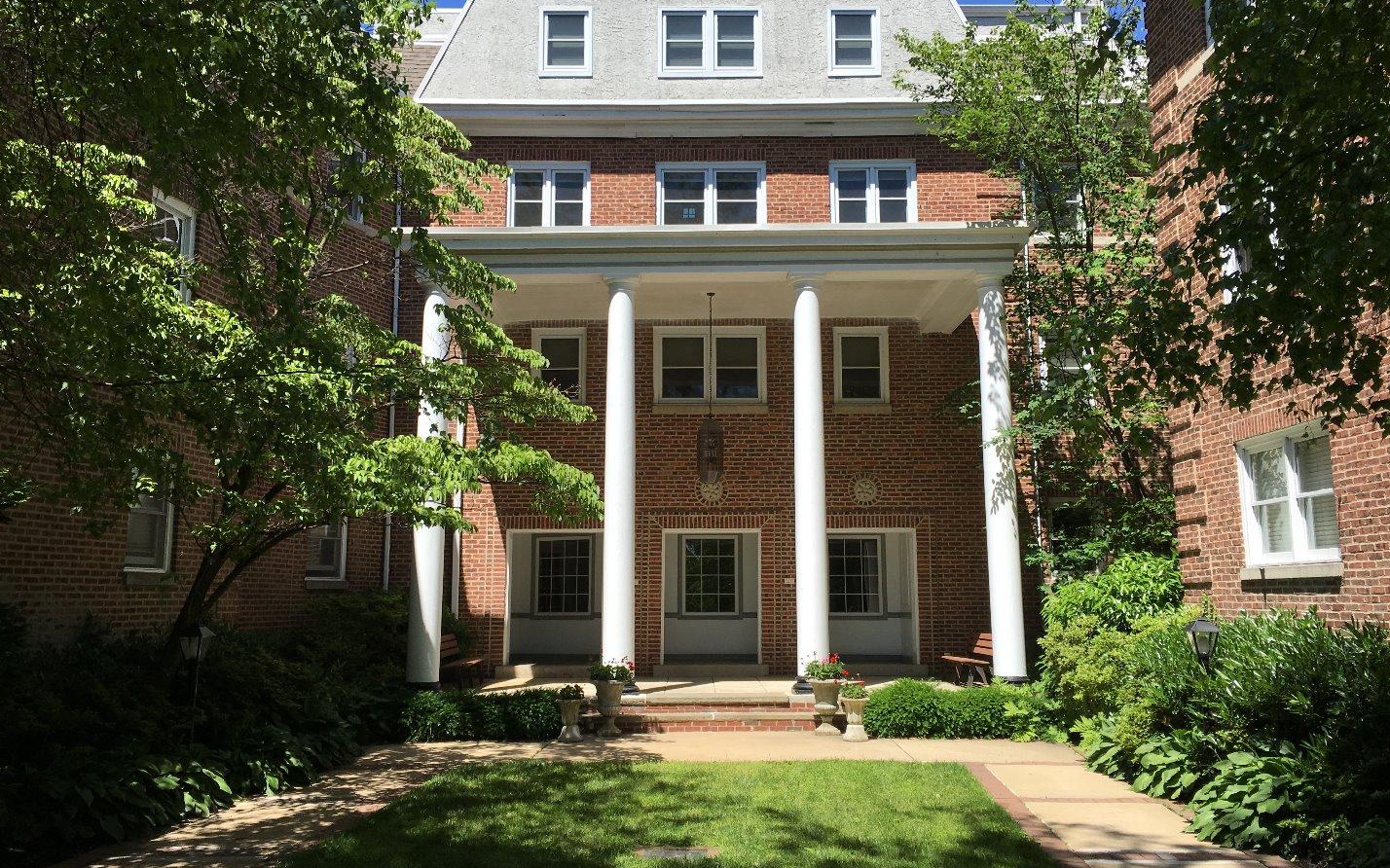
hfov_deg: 61.2
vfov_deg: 40.6
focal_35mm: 31
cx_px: 693
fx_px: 1174
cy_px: 405
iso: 25
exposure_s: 1/1261
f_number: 2.2
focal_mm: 4.15
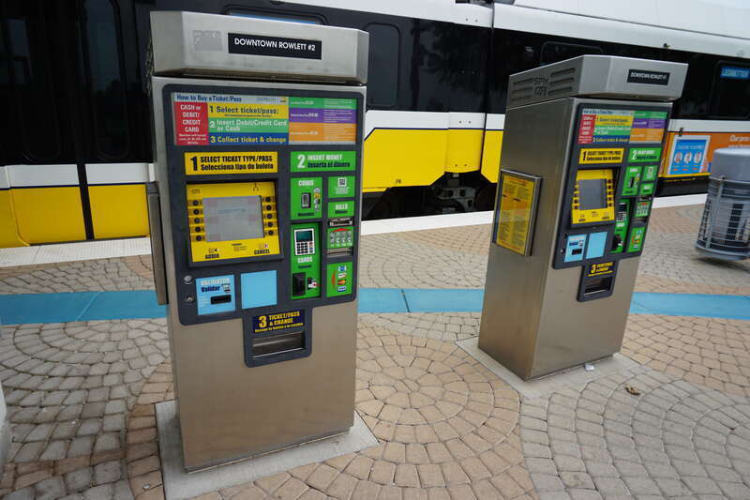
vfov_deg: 53.1
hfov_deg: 73.8
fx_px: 500
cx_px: 375
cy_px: 250
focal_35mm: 24
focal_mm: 16
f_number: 10
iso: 100
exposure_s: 1/100
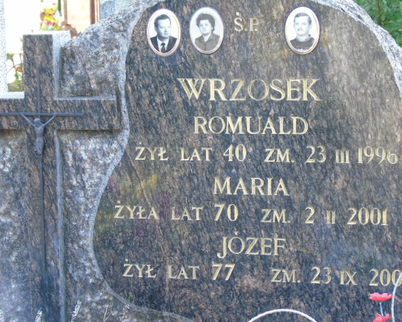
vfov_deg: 13.6
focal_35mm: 113
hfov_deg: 17.0
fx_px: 1345
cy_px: 161
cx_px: 209
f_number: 4.4
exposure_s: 1/30
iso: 100
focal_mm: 19
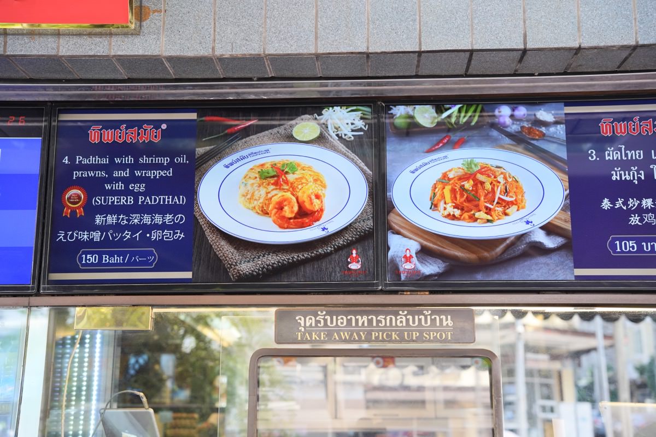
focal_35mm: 48
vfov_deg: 28.3
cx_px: 328
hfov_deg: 41.4
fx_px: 867
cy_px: 218
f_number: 4
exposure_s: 1/160
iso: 640
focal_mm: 47.6
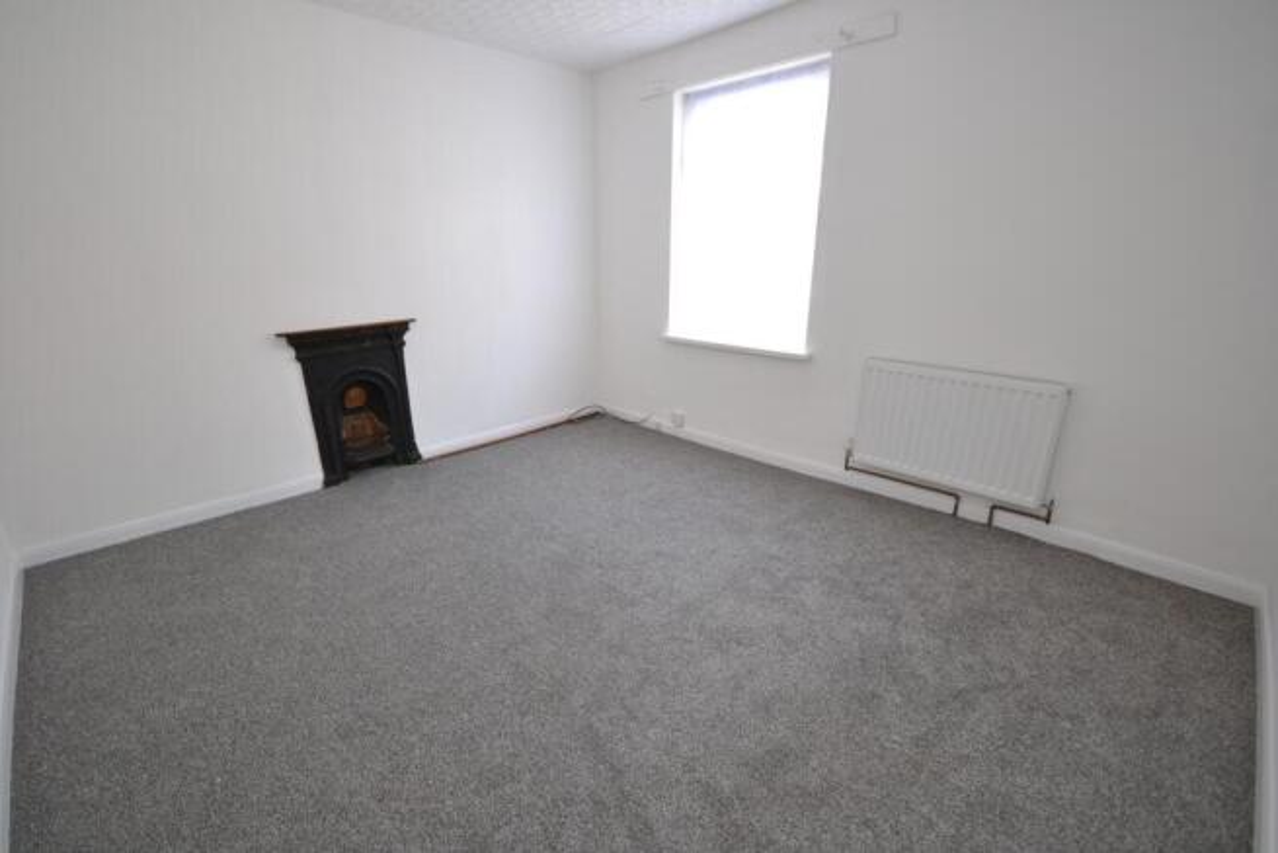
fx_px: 533
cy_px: 426
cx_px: 639
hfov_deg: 100.4
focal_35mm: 15
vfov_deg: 77.4
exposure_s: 1/60
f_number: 4
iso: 560
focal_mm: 10
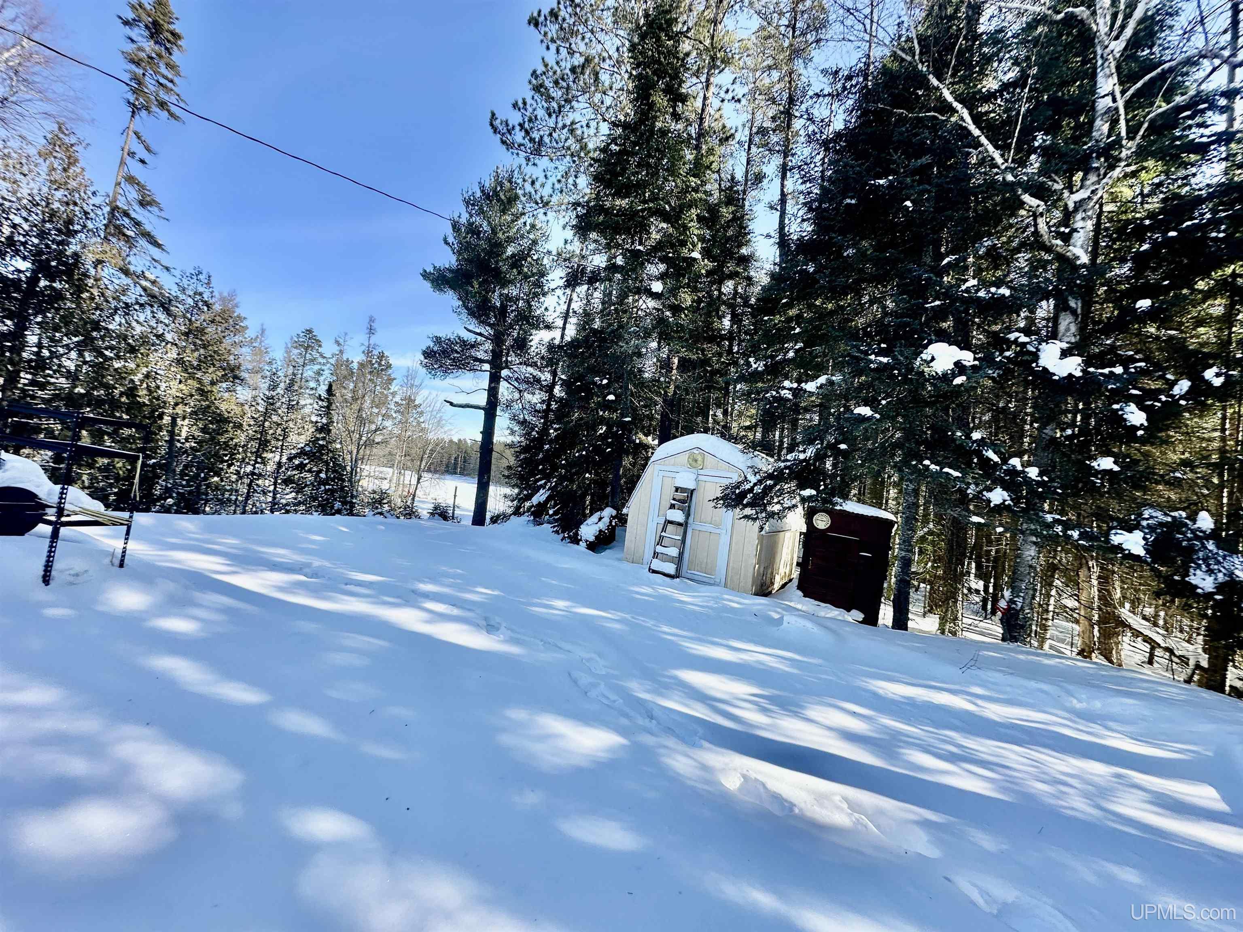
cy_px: 466
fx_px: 503
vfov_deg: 85.7
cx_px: 622
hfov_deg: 102.1
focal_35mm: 14
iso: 40
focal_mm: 2.22
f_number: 2.2
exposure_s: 1/606
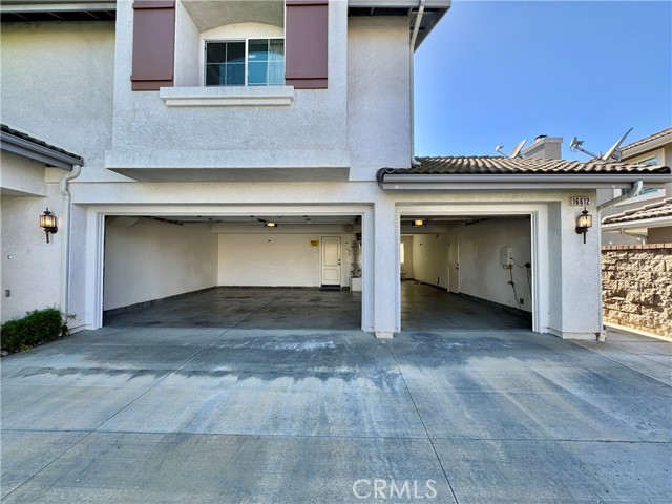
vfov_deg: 85.7
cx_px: 336
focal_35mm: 14
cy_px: 252
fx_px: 272
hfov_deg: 102.1
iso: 40
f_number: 2.2
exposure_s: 1/317
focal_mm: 2.22
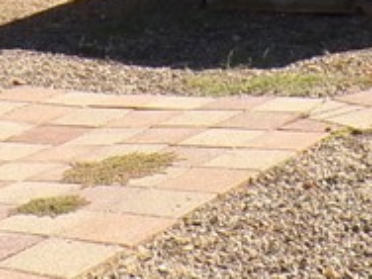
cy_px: -232
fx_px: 1408
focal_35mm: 131
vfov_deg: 10.6
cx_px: 443
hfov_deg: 14.6
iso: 100
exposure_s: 1/210
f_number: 5.8
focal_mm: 4.3
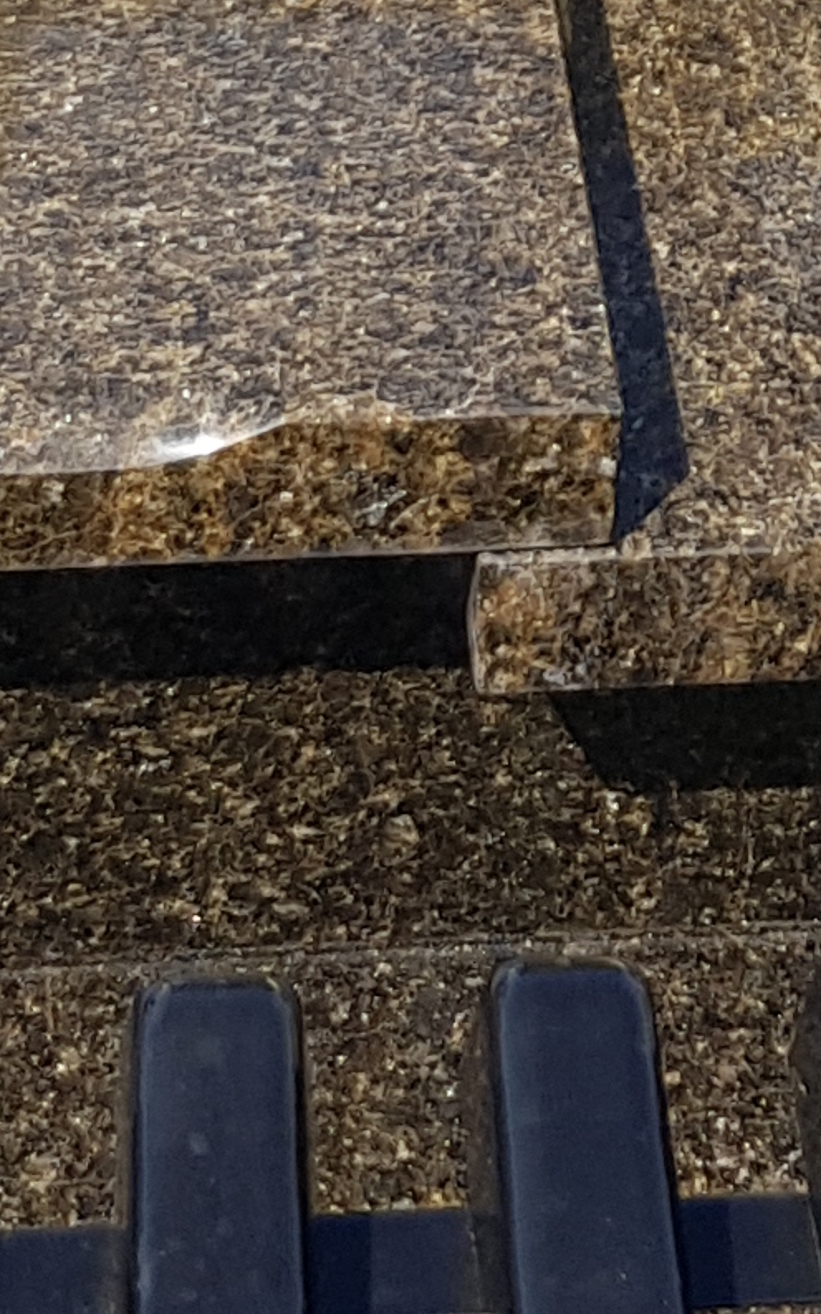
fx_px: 5014
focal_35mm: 140
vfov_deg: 13.9
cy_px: -753
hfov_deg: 9.3
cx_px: 670
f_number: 1.7
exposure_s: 1/1940
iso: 40
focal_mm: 4.3
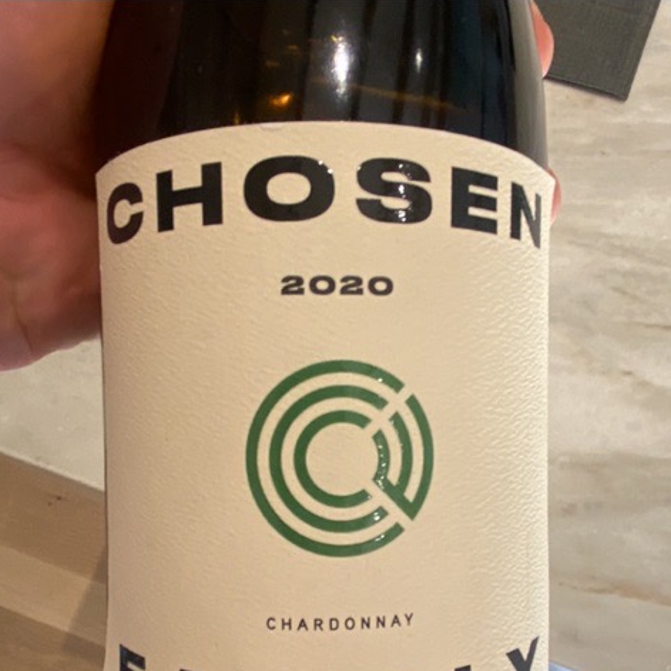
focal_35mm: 36
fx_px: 790
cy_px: 454
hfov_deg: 46.0
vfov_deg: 45.3
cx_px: 335
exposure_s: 1/60
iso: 64
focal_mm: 1.54
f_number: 2.4
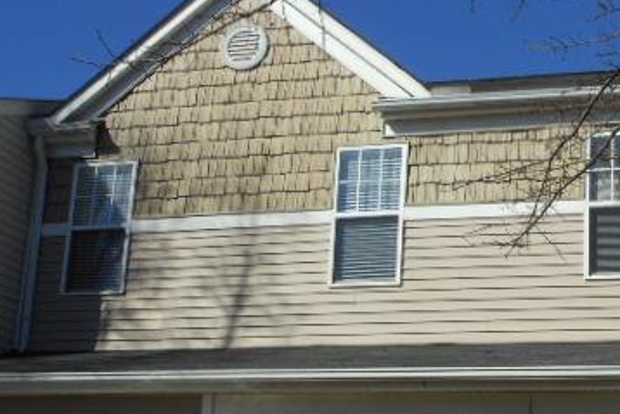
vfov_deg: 25.4
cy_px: 355
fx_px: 896
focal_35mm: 52
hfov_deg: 36.8
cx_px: 501
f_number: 3.7
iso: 80
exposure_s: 1/1250
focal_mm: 5
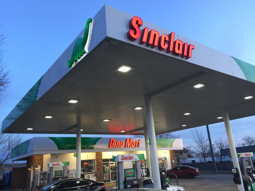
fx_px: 214
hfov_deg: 61.7
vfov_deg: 48.2
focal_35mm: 29
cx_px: 128
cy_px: 96
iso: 40
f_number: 2.2
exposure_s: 1/30
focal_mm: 4.15
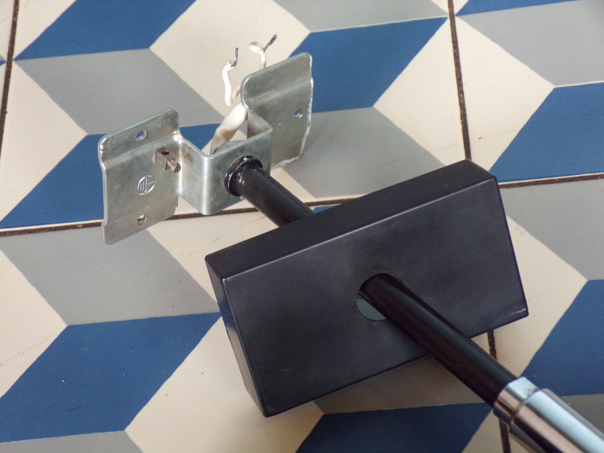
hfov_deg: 26.3
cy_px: 226
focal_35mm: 74
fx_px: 1291
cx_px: 302
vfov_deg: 19.9
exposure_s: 1/28
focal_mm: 13.3
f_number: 3.9
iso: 400
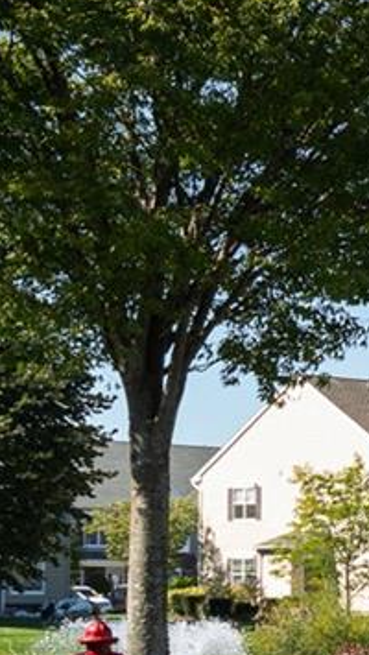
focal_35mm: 133
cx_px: 1472
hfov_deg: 7.0
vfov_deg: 15.9
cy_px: 582
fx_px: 2311
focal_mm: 22
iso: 80
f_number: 5.6
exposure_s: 1/200
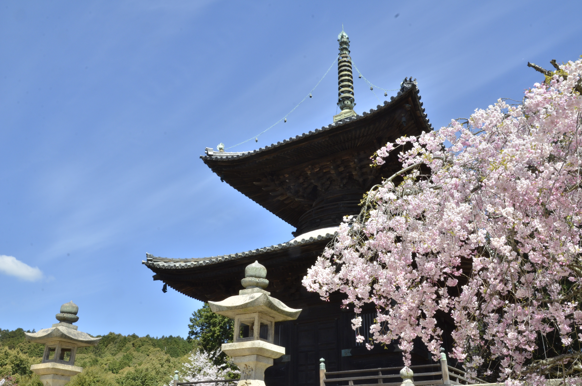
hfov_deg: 59.6
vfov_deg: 41.5
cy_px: 193
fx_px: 508
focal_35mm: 32
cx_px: 291
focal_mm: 21
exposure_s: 1/100
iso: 400
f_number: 25
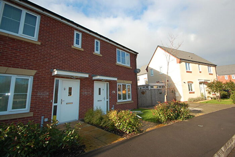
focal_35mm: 15
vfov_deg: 77.3
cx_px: 118
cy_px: 78
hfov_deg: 100.4
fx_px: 98
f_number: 5.6
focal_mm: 10
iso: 280
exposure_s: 1/500
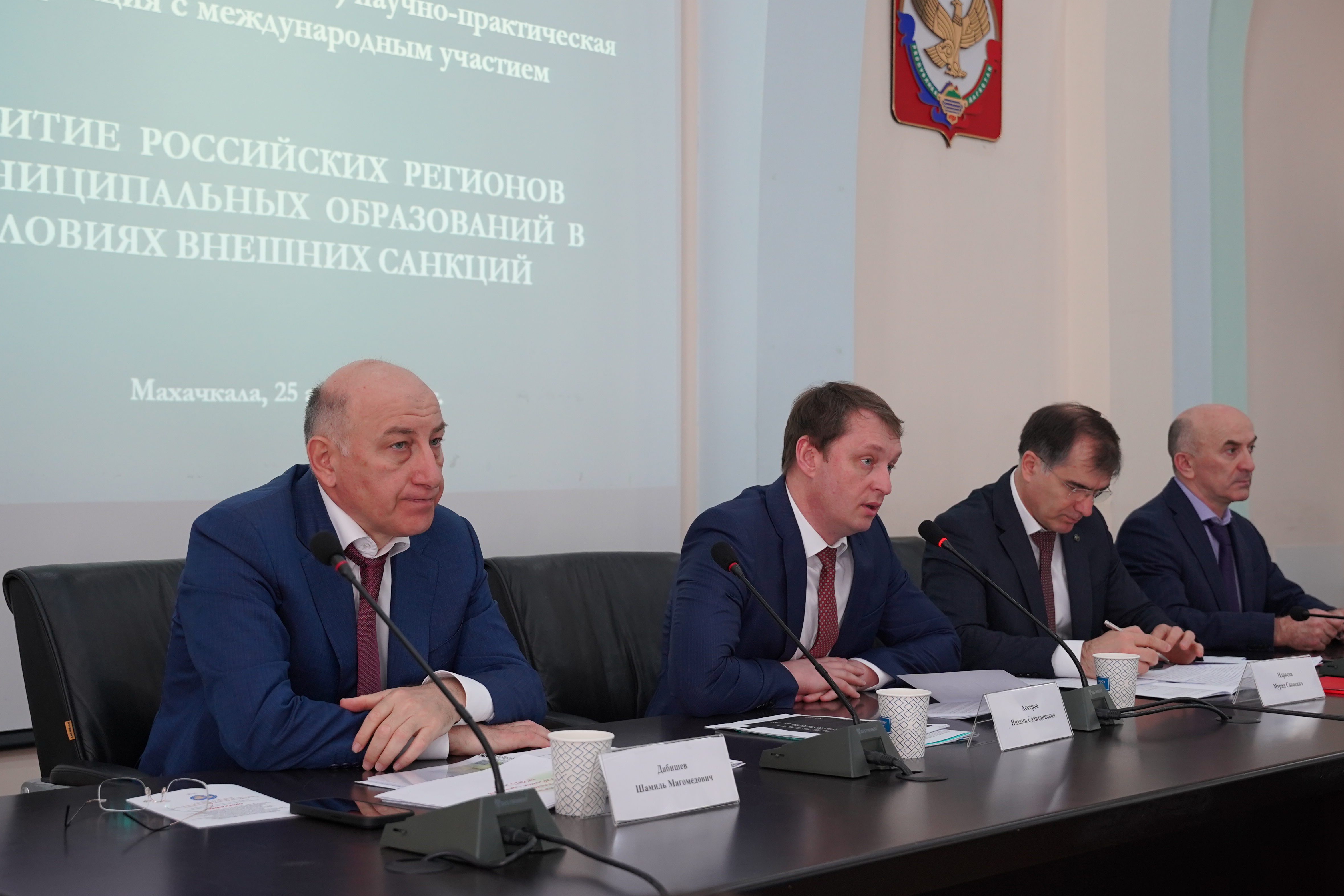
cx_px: 673
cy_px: 355
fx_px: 1904
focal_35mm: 51
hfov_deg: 38.9
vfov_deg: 26.4
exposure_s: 1/160
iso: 1250
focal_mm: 40
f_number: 4
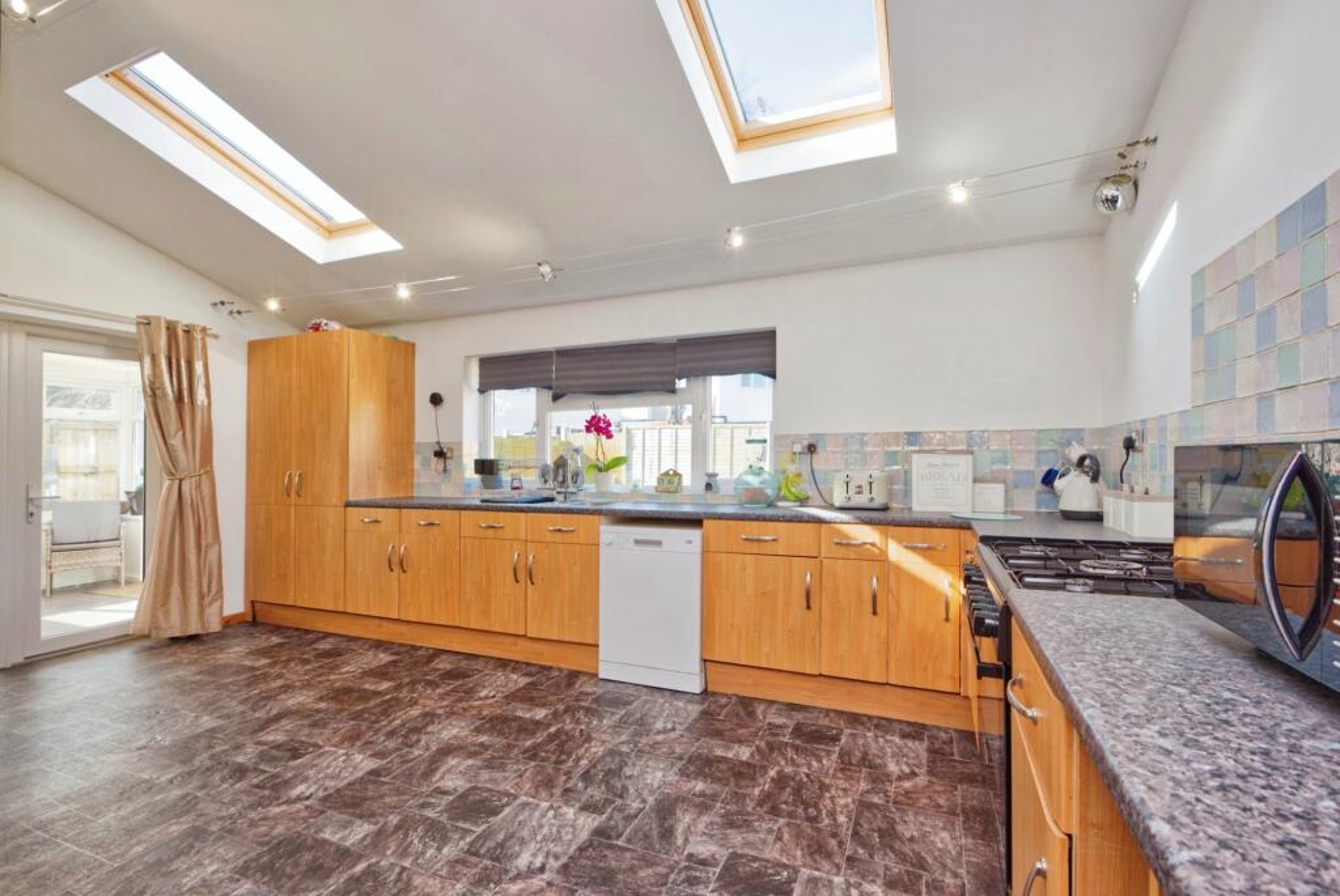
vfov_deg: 73.9
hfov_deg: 96.7
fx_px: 596
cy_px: 448
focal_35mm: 16
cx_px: 670
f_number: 9
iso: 400
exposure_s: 1/60
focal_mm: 16
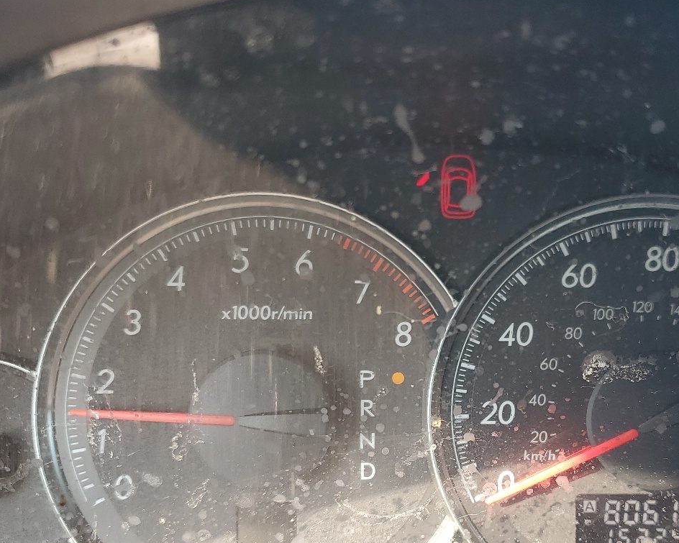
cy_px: 359
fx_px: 864
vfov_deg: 34.6
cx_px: 424
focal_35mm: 43
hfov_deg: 42.6
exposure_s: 1/145
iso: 50
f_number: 1.5
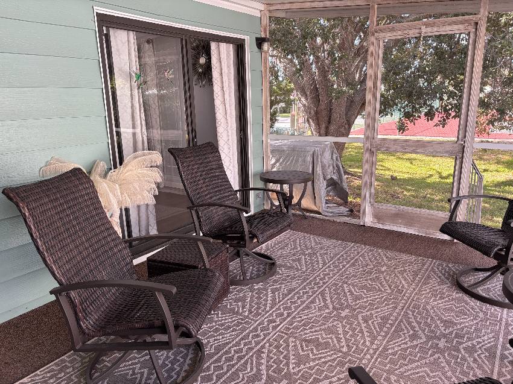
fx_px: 385
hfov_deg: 67.3
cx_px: 256
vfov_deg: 53.0
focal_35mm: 26
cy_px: 192
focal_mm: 5.96
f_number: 1.6
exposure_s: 1/204
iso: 125
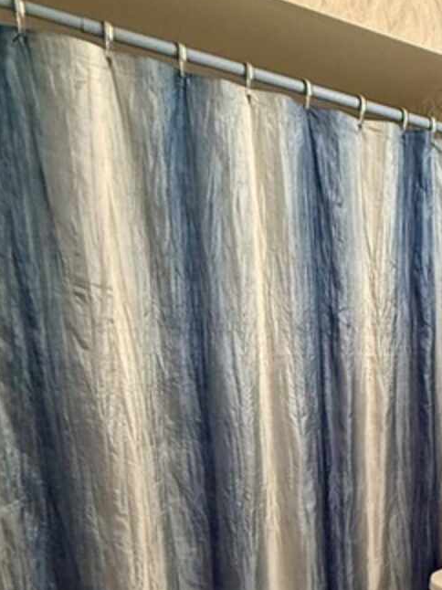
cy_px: 505
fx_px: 630
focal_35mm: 37
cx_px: 449
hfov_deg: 34.8
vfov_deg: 46.4
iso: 320
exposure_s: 1/120
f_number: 2.2
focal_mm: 2.22
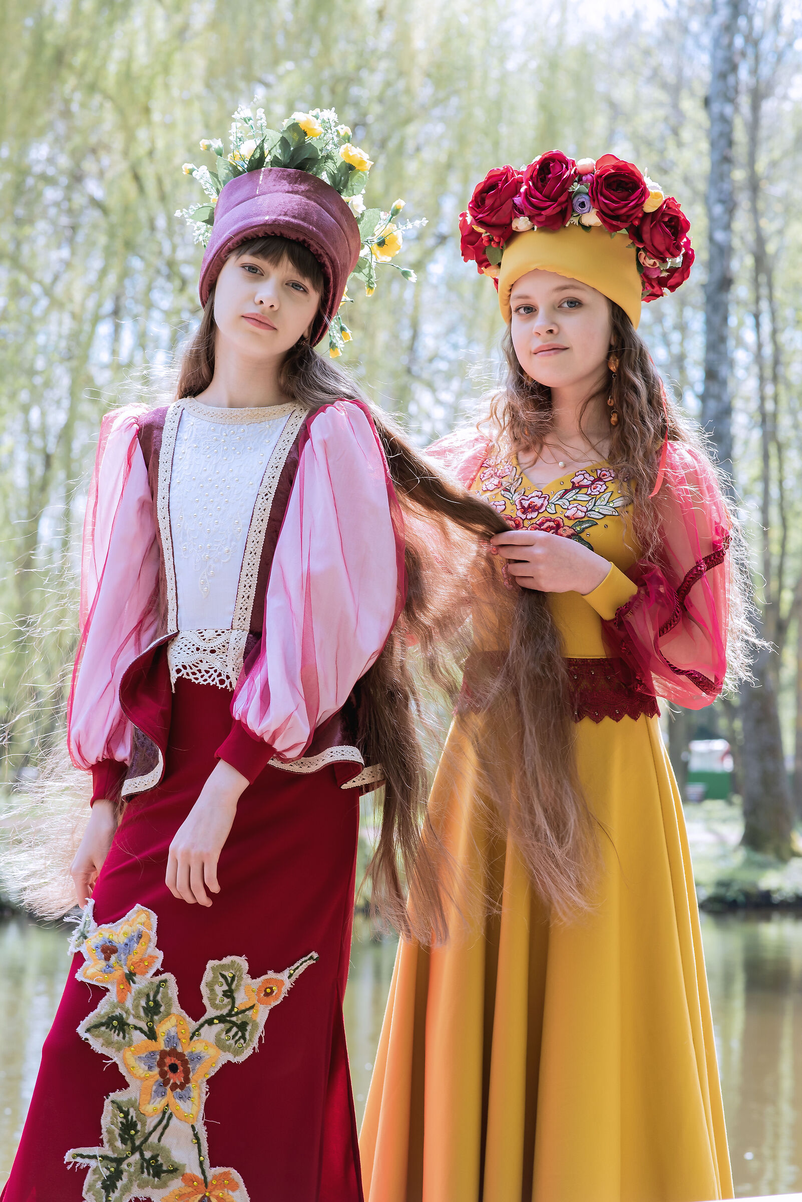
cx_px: 401
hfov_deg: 16.1
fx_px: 2838
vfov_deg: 23.9
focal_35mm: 85
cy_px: 601
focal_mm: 85
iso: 250
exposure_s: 1/100
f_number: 7.1
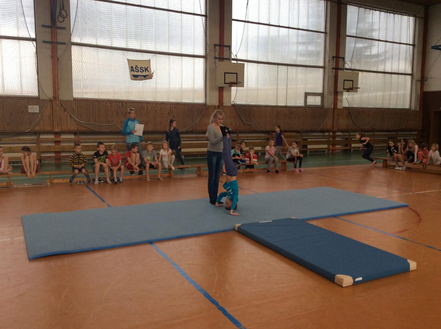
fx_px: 407
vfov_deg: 44.0
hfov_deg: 56.9
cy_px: 164
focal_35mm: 32
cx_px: 220
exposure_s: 1/100
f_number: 2.4
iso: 32
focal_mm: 3.3
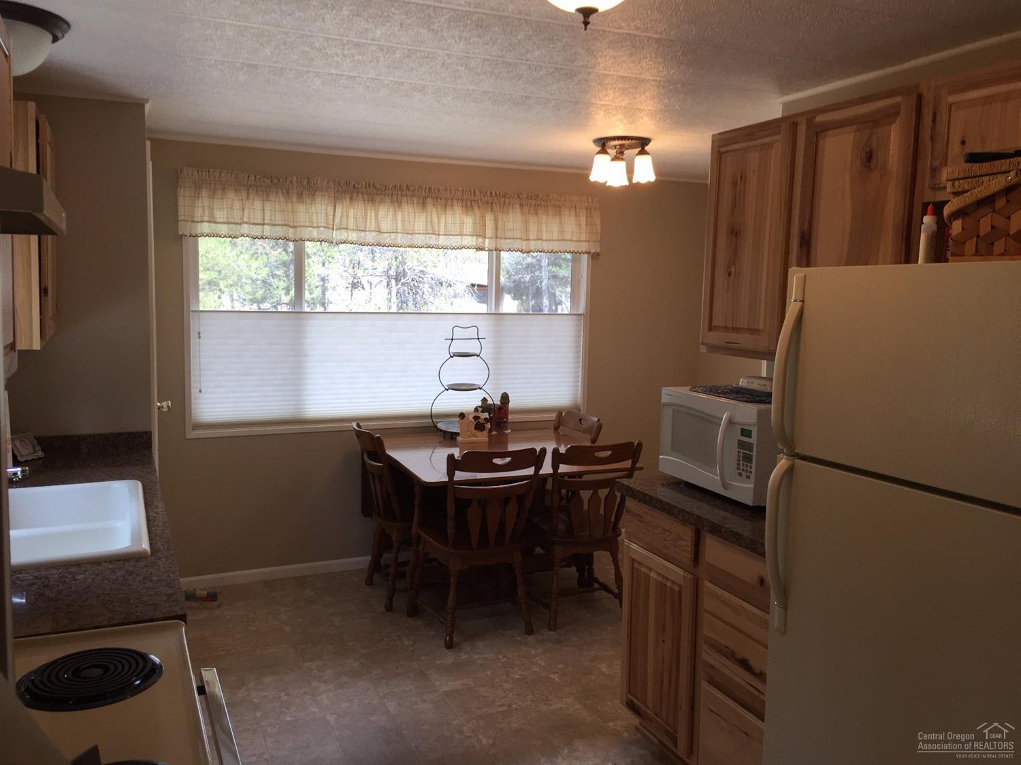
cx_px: 510
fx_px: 855
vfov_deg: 48.2
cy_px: 382
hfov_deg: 61.7
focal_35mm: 29
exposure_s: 1/120
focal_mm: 4.15
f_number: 2.2
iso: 50
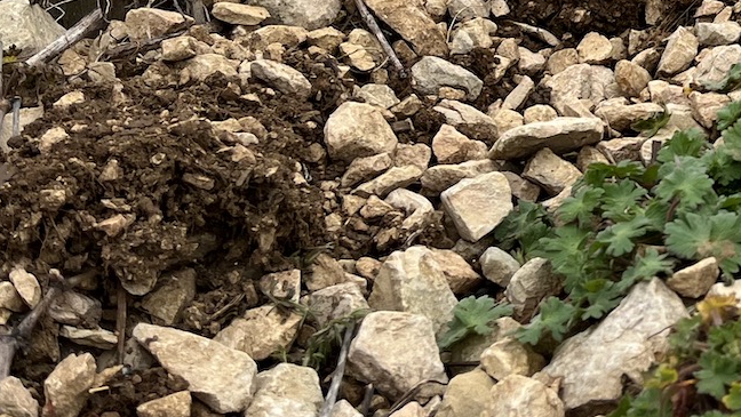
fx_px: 1631
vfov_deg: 13.5
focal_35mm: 83
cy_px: -250
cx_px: 962
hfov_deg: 22.8
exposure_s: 1/1075
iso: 50
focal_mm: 5.1
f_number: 1.6
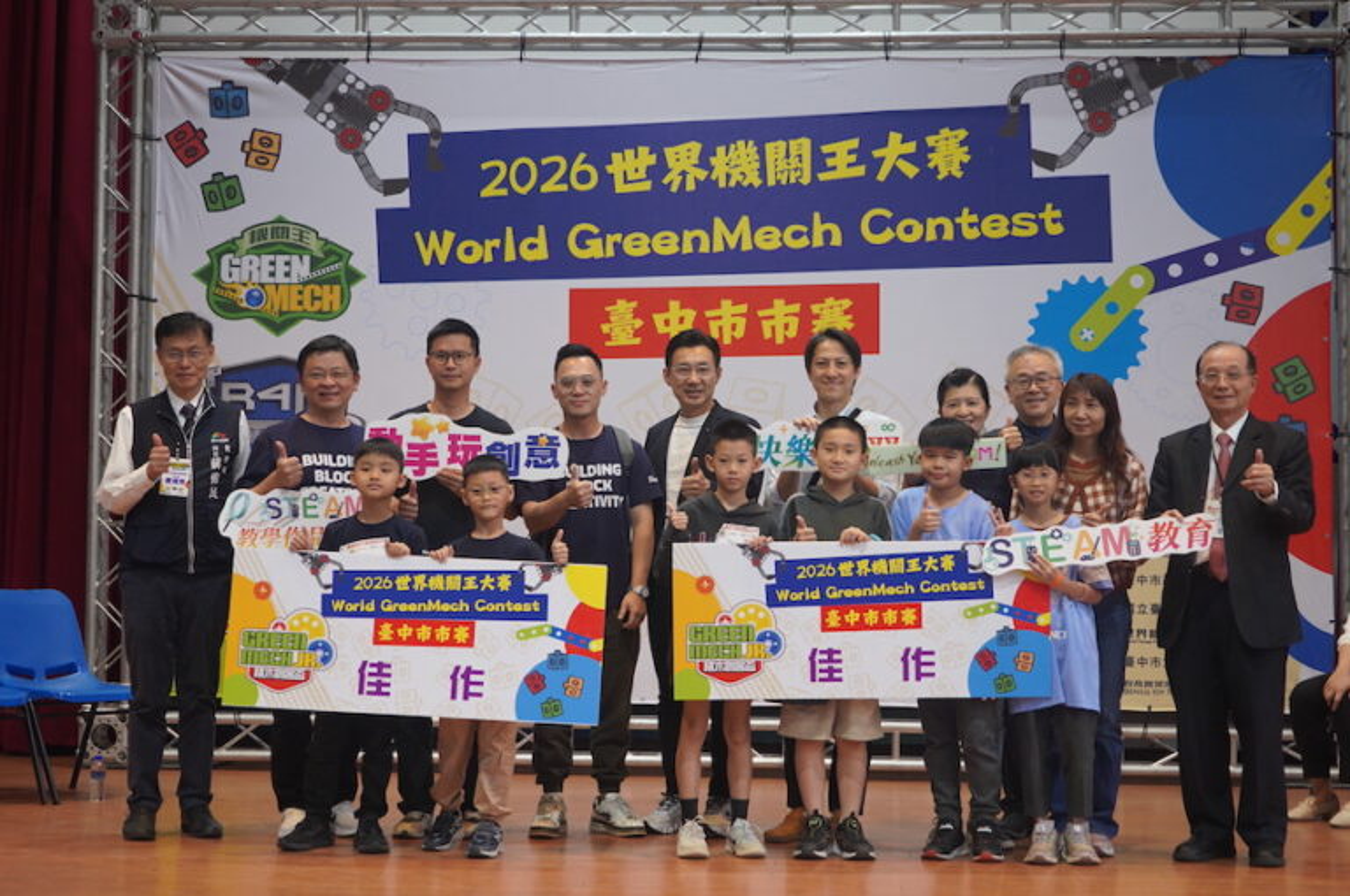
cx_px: 675
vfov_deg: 24.6
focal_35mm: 55
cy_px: 448
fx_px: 2060
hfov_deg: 36.3
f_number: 5
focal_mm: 55
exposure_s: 1/160
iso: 2500
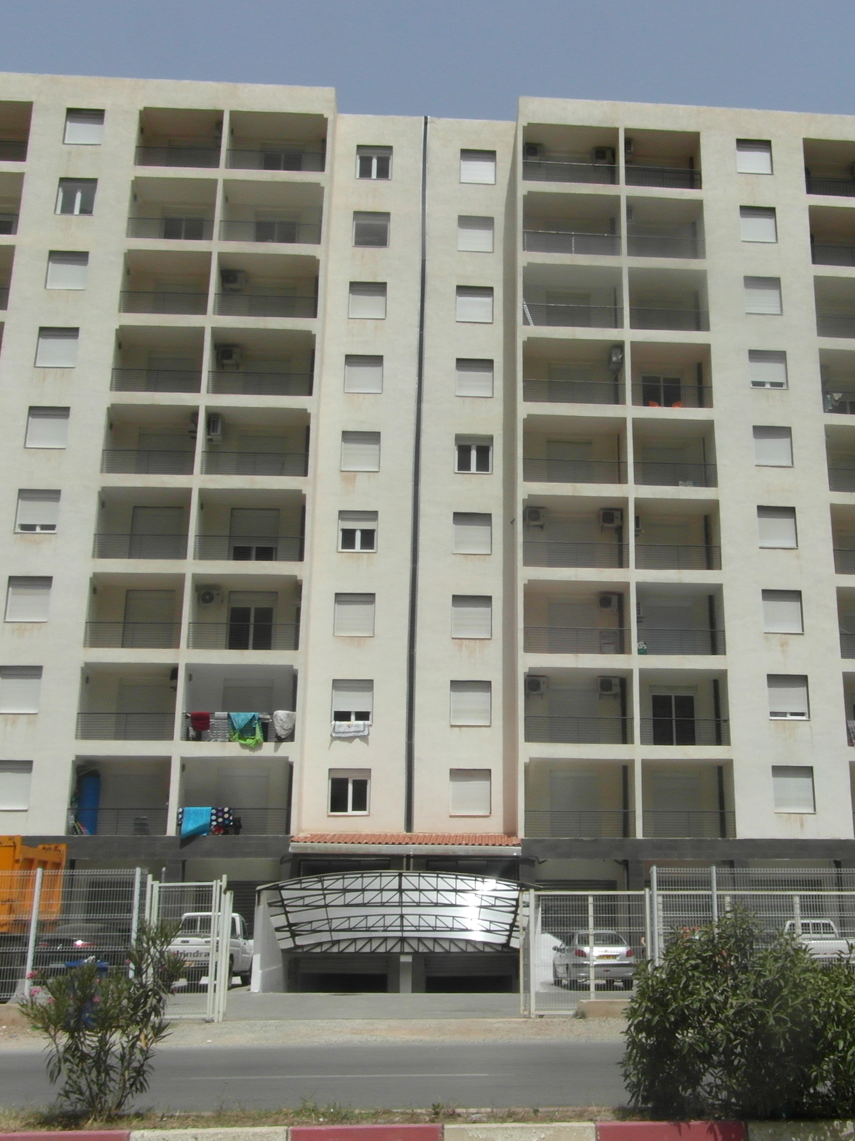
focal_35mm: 33
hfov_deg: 42.7
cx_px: 518
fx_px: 1087
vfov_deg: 55.4
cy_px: 578
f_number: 7.3
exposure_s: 1/350
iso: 80
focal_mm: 4
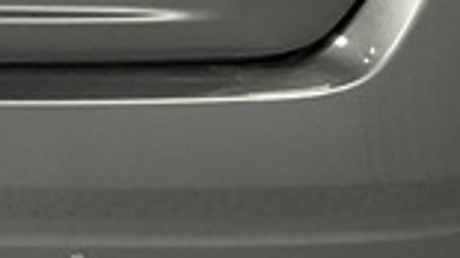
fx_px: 2389
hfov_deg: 10.4
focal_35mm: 196
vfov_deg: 6.1
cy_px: -157
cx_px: -368
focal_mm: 3
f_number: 1.8
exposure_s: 1/50
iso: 80
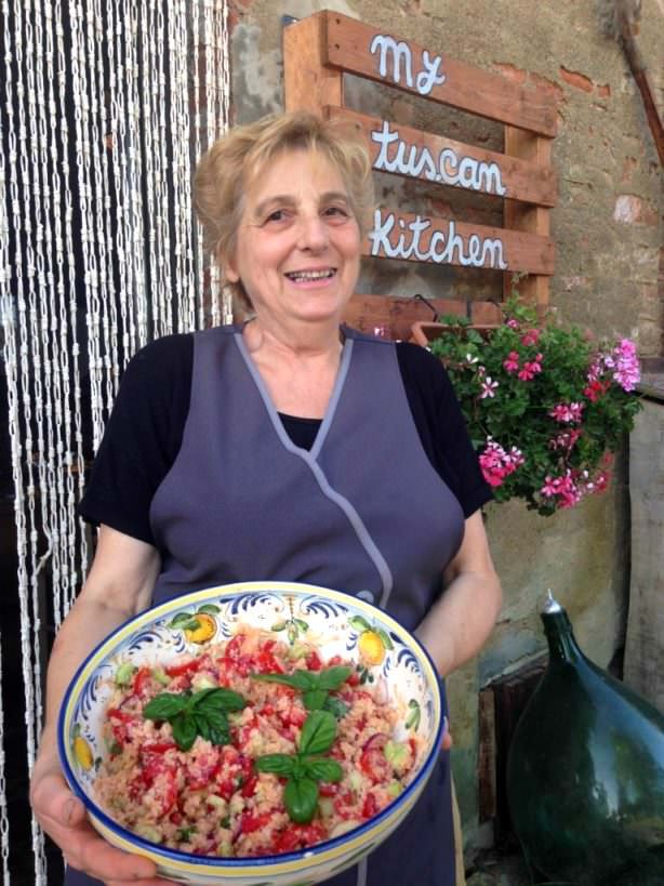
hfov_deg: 42.9
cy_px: 443
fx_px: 844
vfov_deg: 55.4
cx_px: 332
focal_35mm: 33
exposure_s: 1/120
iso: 50
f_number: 2.4
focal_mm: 4.12
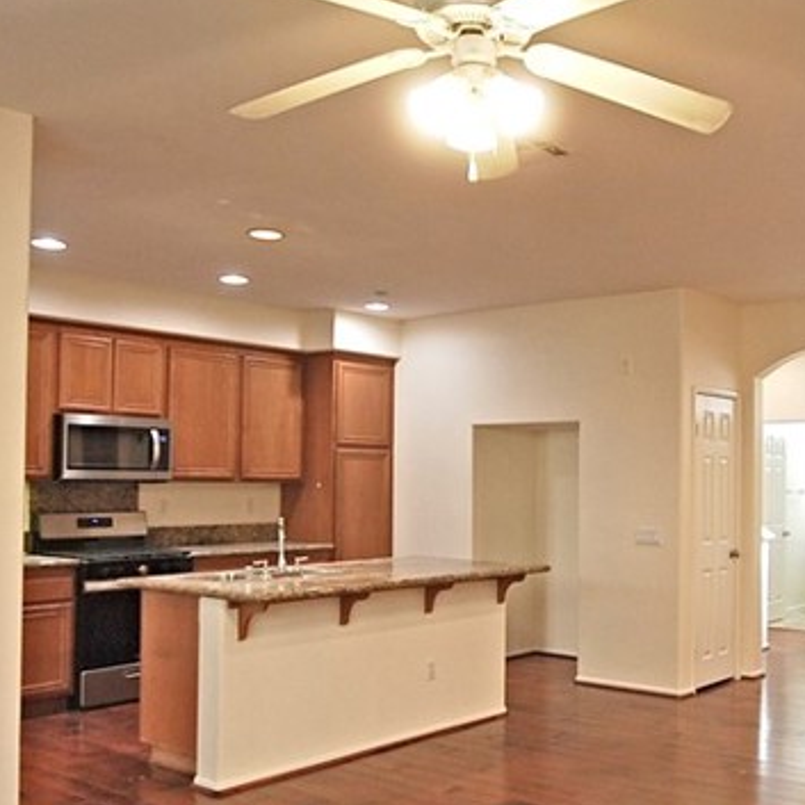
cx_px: 563
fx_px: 973
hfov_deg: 44.0
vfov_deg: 44.8
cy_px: 457
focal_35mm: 37
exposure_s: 1/30
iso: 250
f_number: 4
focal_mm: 10
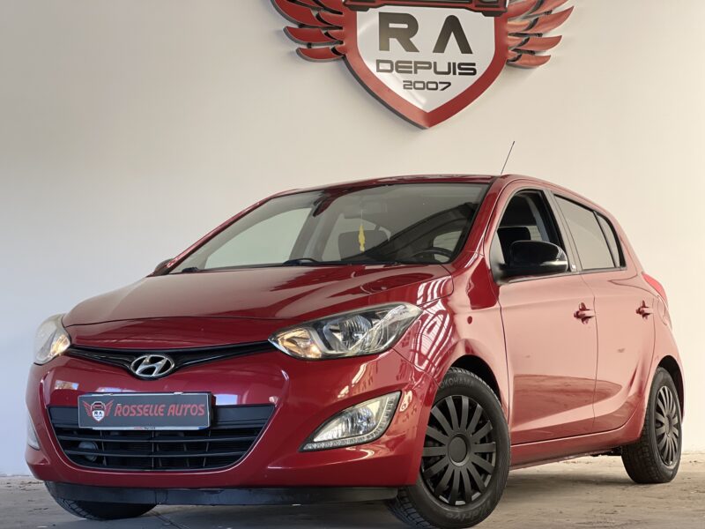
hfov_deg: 25.3
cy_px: 264
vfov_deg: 19.1
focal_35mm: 77
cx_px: 352
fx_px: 1568
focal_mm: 9
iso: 250
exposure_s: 1/94
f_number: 2.8
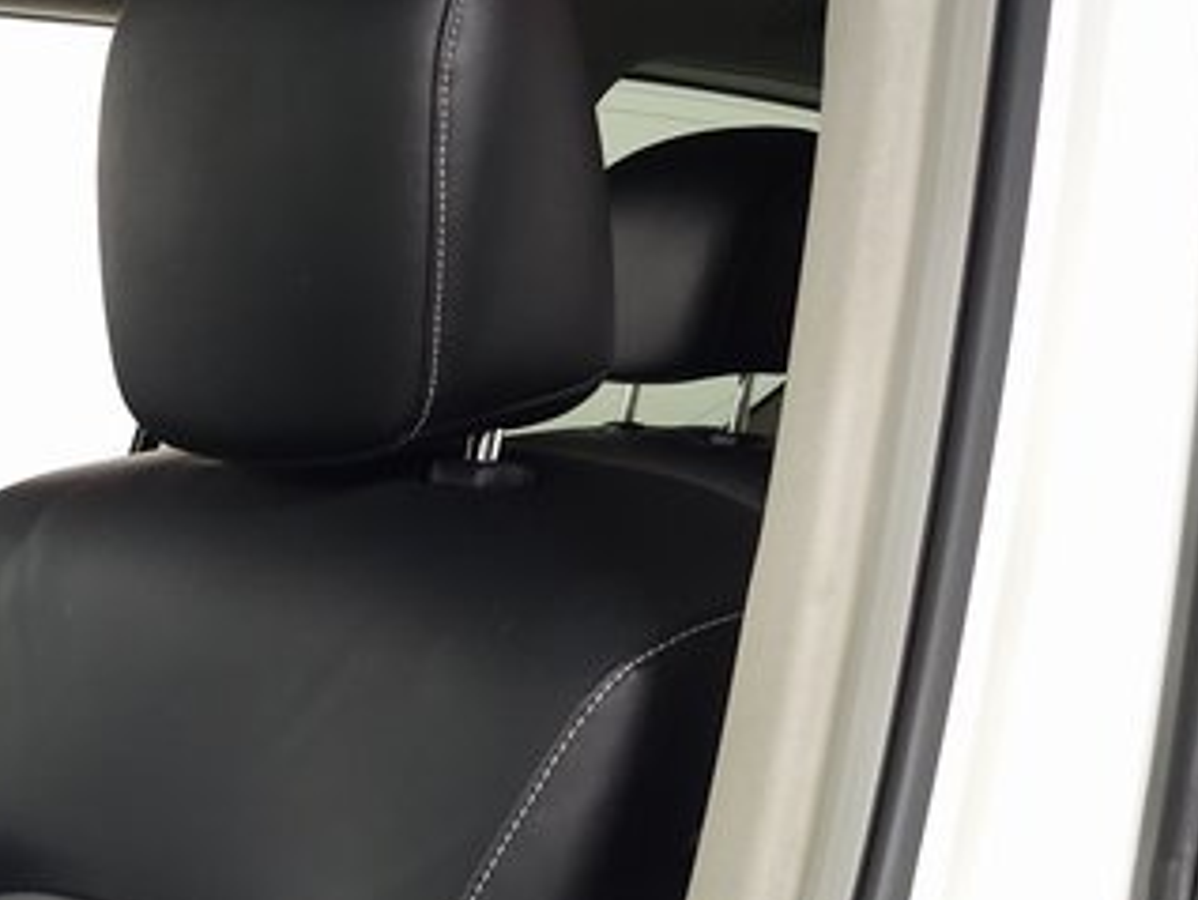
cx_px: -531
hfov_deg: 22.3
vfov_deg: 18.2
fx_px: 2563
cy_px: 1258
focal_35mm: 74
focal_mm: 6.3
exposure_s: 1/60
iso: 125
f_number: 1.7
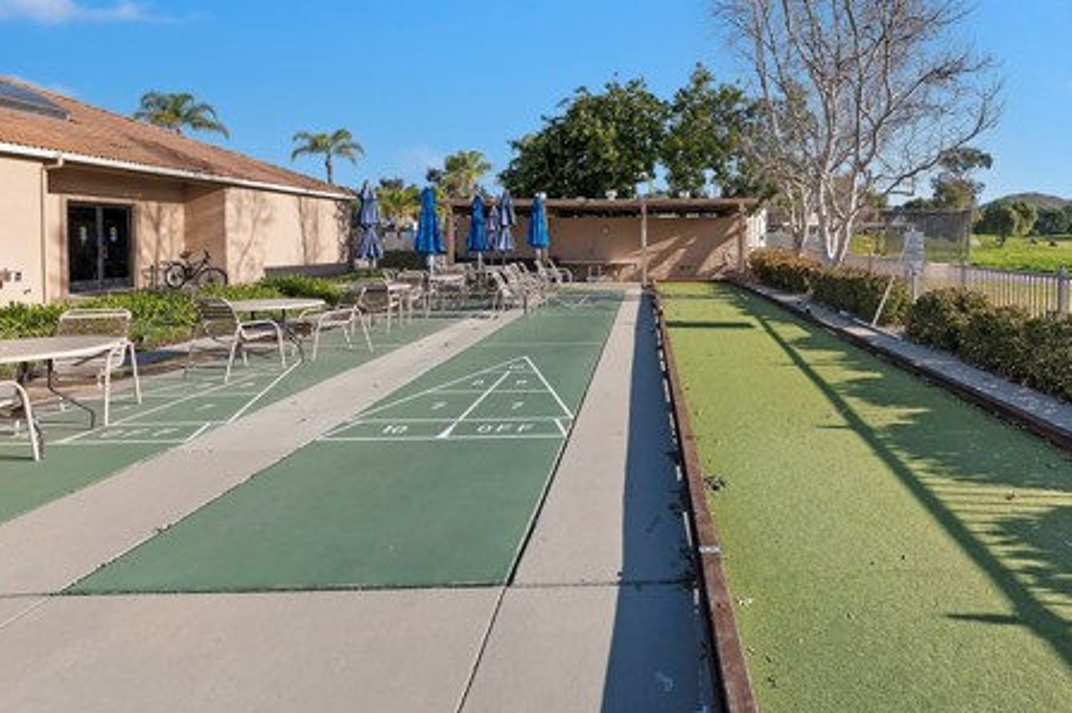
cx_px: 658
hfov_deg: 82.7
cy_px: 270
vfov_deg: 61.1
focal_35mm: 20
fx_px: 595
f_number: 13
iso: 800
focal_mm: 14
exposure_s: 1/800
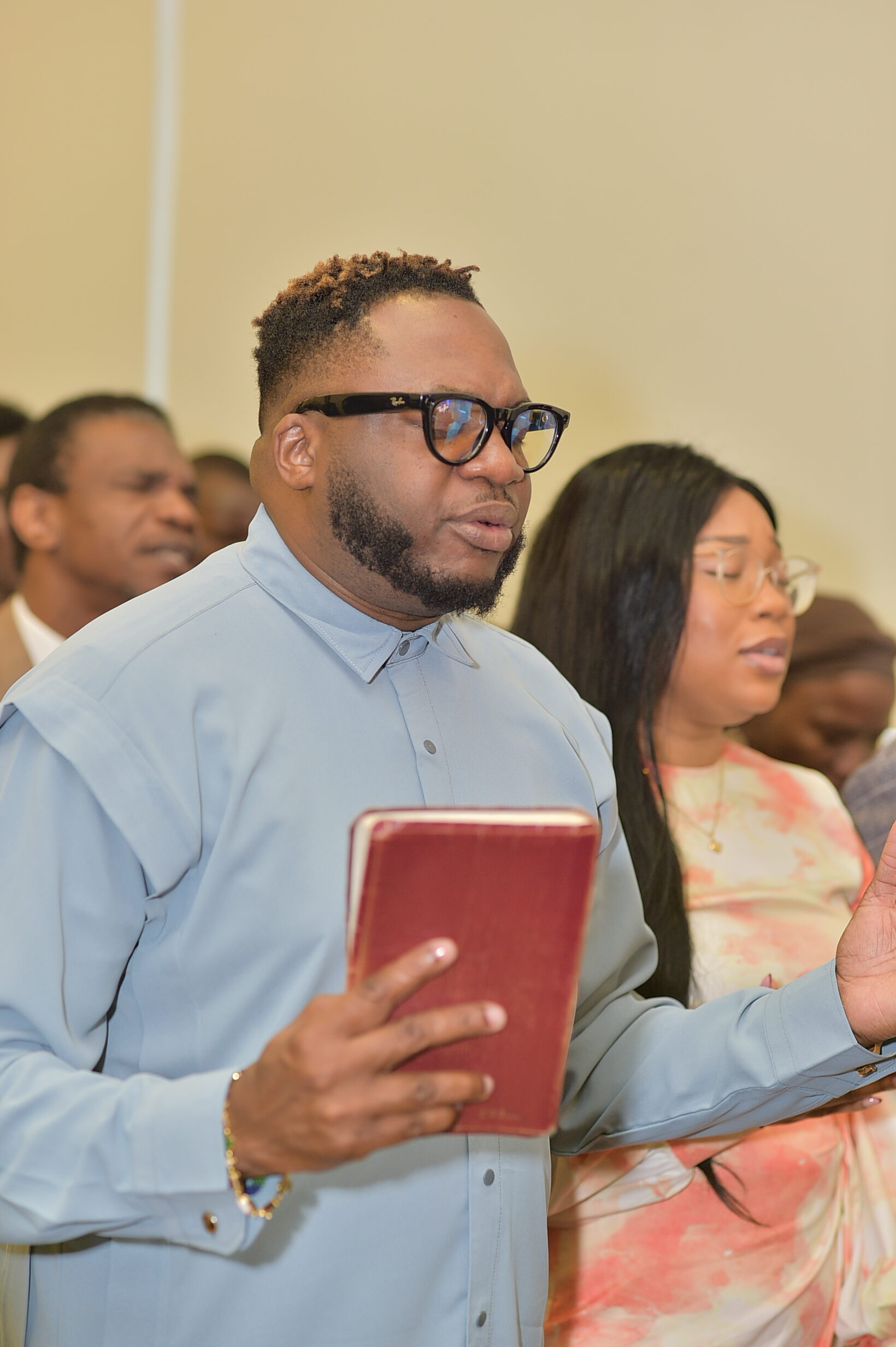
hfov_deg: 16.1
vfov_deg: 23.9
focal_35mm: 85
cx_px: 448
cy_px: 674
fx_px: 3177
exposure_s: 1/125
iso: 400
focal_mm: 85
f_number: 4
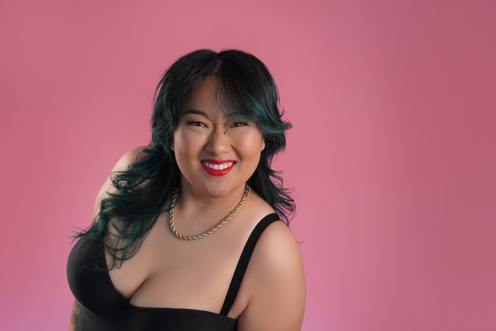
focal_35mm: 50
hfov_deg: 39.6
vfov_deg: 27.0
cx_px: 248
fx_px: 689
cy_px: 166
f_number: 4
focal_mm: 50
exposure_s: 1/160
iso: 5000
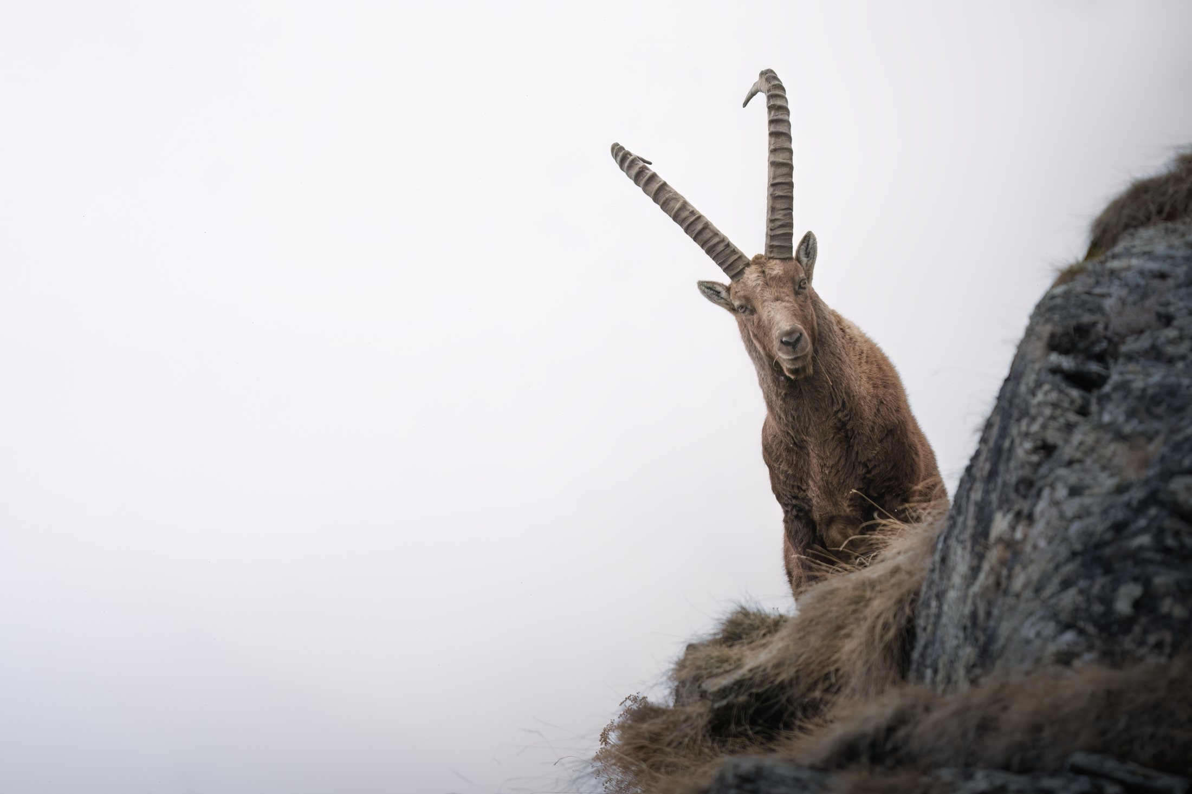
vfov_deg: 2.7
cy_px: 397
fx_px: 17148
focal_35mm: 518
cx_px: 596
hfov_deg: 4.0
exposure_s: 1/1250
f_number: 6.3
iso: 400
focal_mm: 518
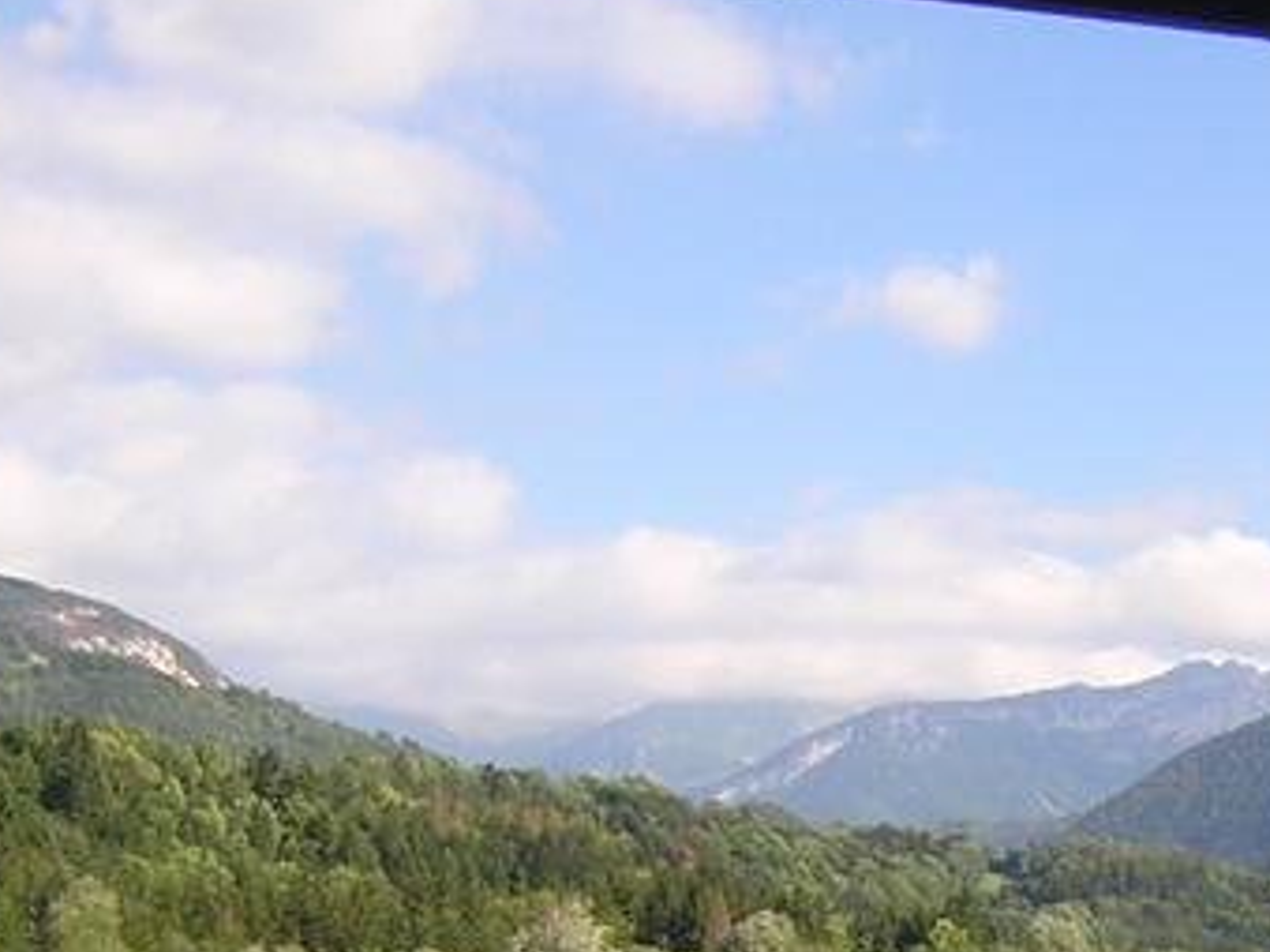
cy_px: 1072
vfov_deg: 16.8
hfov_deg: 22.0
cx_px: 1322
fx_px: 3117
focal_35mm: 85
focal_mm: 4.7
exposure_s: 1/148
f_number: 5.2
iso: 100
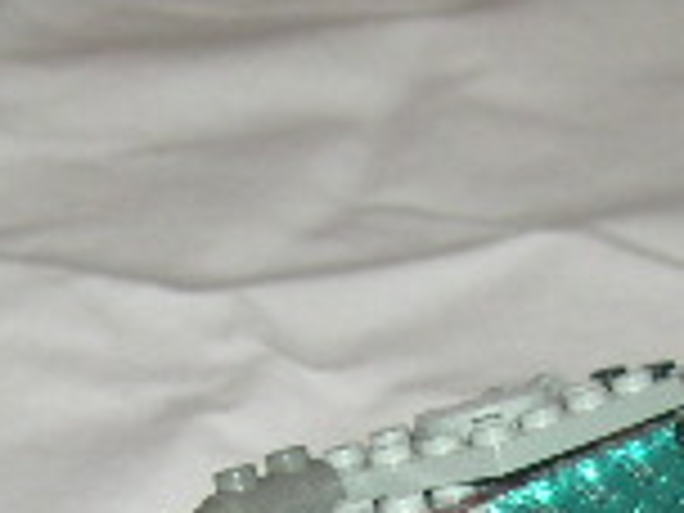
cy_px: 814
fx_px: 3162
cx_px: 518
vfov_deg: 9.0
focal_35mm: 160
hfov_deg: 12.3
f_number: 2.8
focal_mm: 8
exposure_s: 1/60
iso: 100
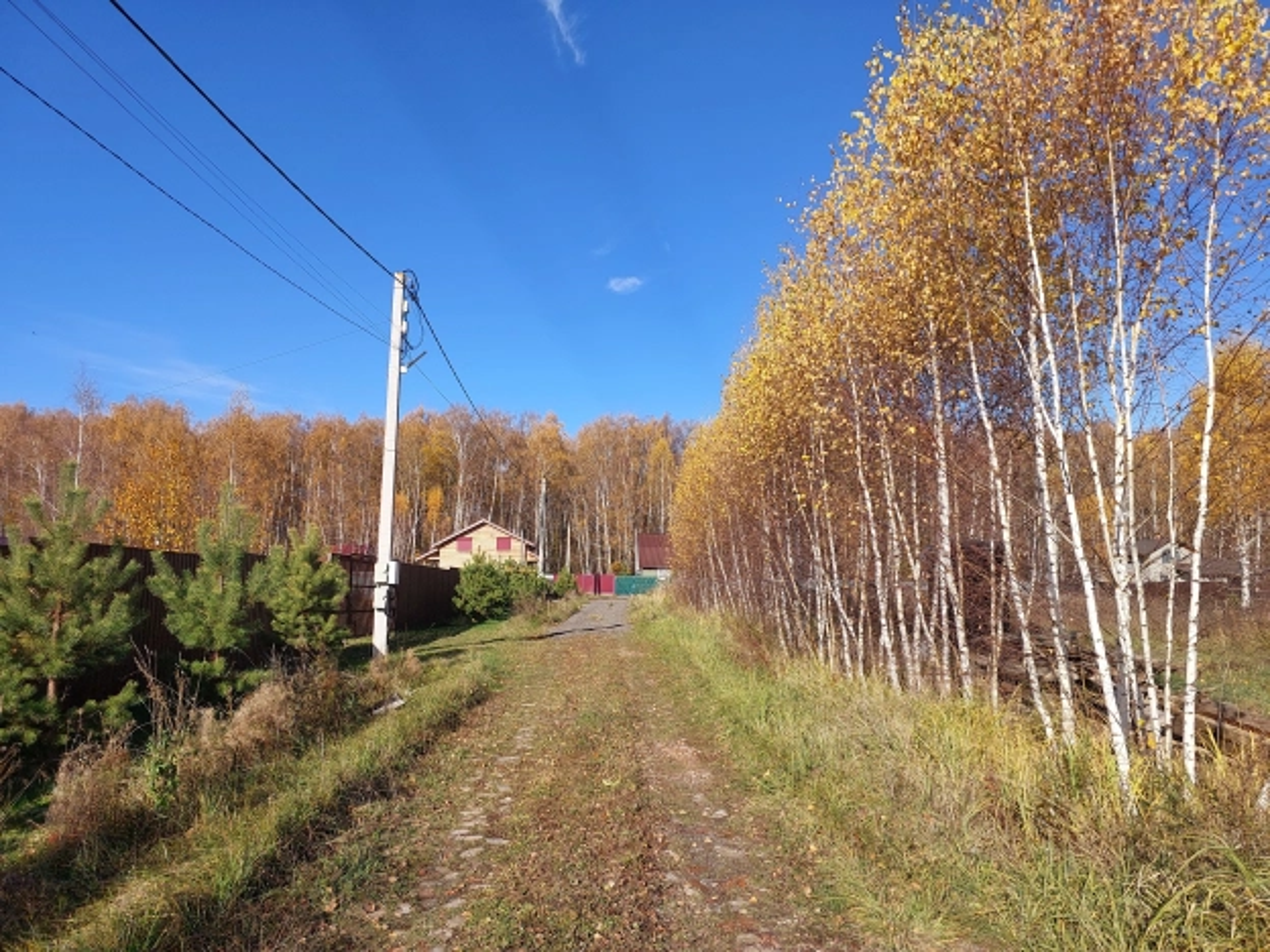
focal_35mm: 23
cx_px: 635
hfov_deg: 73.9
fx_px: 844
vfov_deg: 58.9
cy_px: 476
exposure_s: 1/720
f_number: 1.8
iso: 25
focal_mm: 5.06
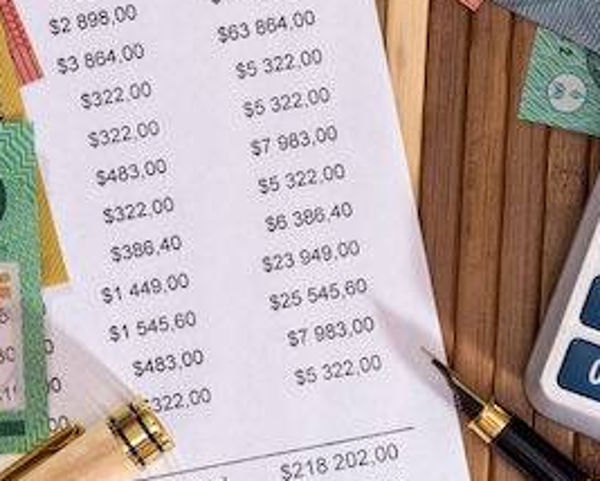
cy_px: 183
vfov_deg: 7.6
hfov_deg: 9.5
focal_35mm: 203
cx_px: 272
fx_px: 3607
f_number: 11
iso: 400
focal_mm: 105
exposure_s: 1/160
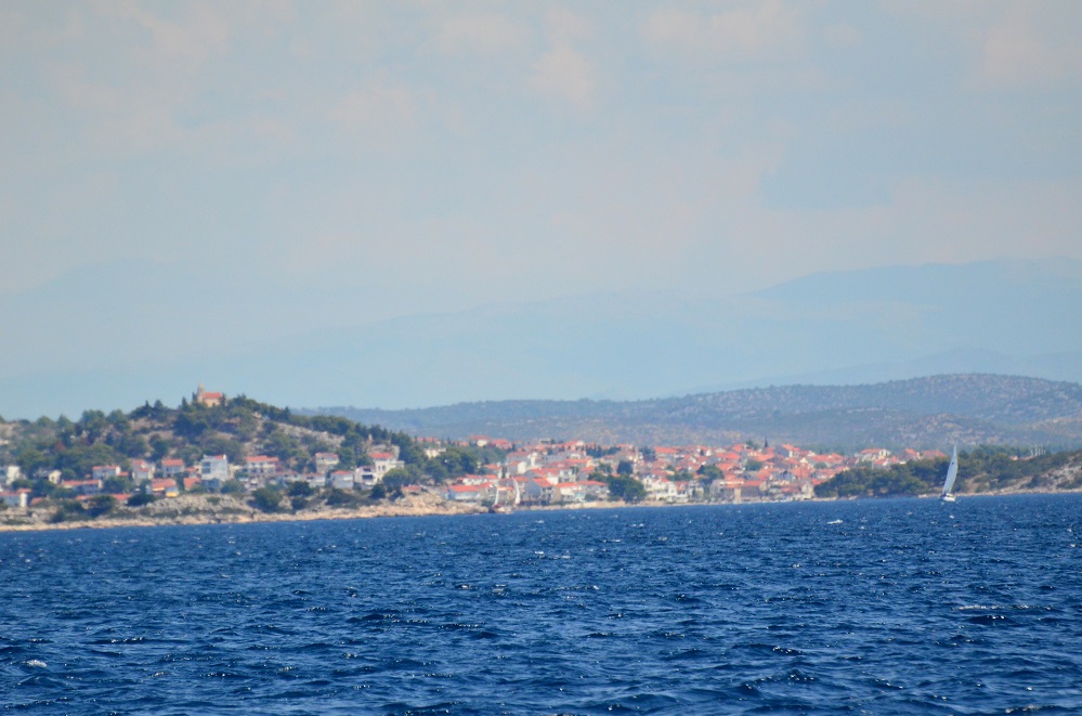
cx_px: 541
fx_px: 13493
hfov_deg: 4.6
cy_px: 358
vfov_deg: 3.0
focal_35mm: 450
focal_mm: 300
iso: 1600
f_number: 5.6
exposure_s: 1/8000
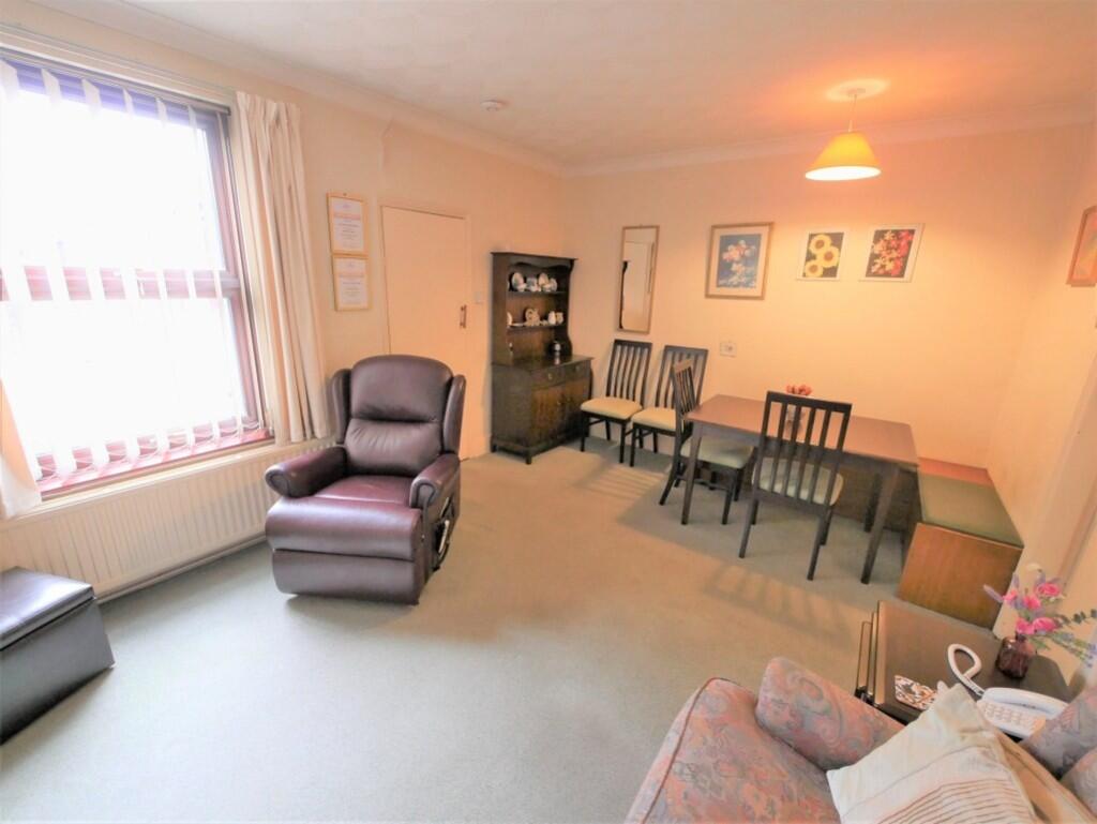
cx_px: 548
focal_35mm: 14
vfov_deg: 85.7
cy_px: 412
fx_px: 444
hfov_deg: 102.0
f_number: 4
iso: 2000
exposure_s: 1/60
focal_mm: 7
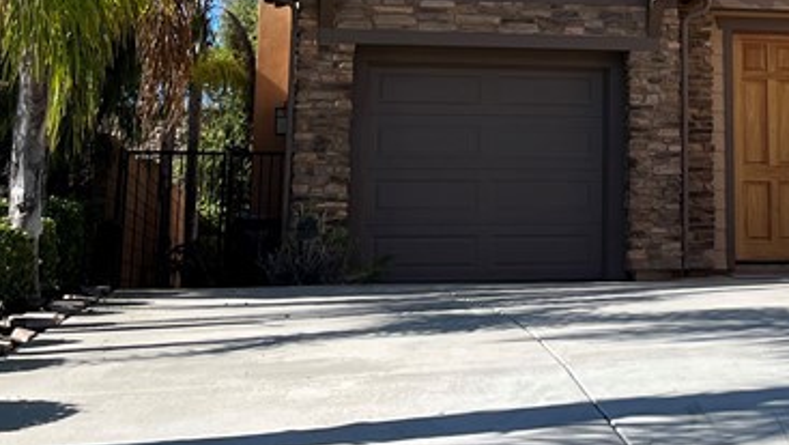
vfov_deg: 14.8
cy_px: -90
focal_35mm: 79
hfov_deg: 25.8
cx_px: 740
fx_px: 1654
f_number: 1.6
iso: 50
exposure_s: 1/2410
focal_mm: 5.1
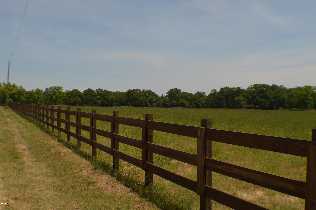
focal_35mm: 48
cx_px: 158
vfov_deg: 28.0
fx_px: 421
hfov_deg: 41.1
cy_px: 105
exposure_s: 1/200
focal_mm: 32
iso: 100
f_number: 9
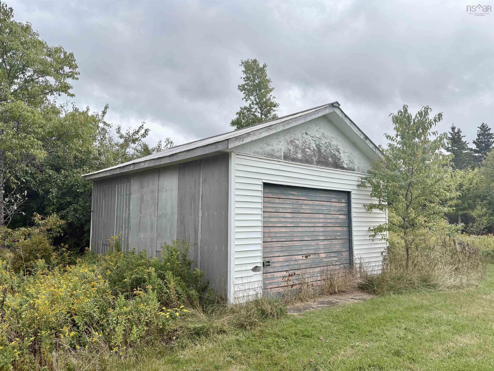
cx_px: 247
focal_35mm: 26
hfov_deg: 67.3
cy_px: 186
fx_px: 371
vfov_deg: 53.1
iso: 50
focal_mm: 5.96
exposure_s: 1/3125
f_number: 1.6
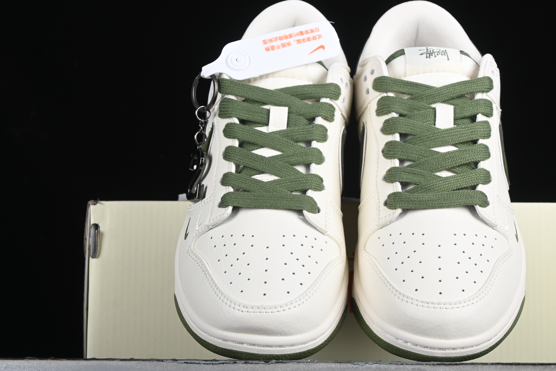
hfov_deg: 19.9
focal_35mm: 102
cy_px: 194
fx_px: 1575
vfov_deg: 13.4
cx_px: 375
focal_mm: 50
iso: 160
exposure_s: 1/200
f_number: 7.1
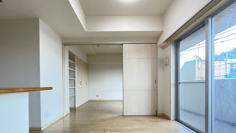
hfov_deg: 99.4
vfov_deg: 65.7
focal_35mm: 16
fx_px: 100
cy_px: 86
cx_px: 115
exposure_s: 1/100
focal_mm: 1.55
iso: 250
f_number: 2.4
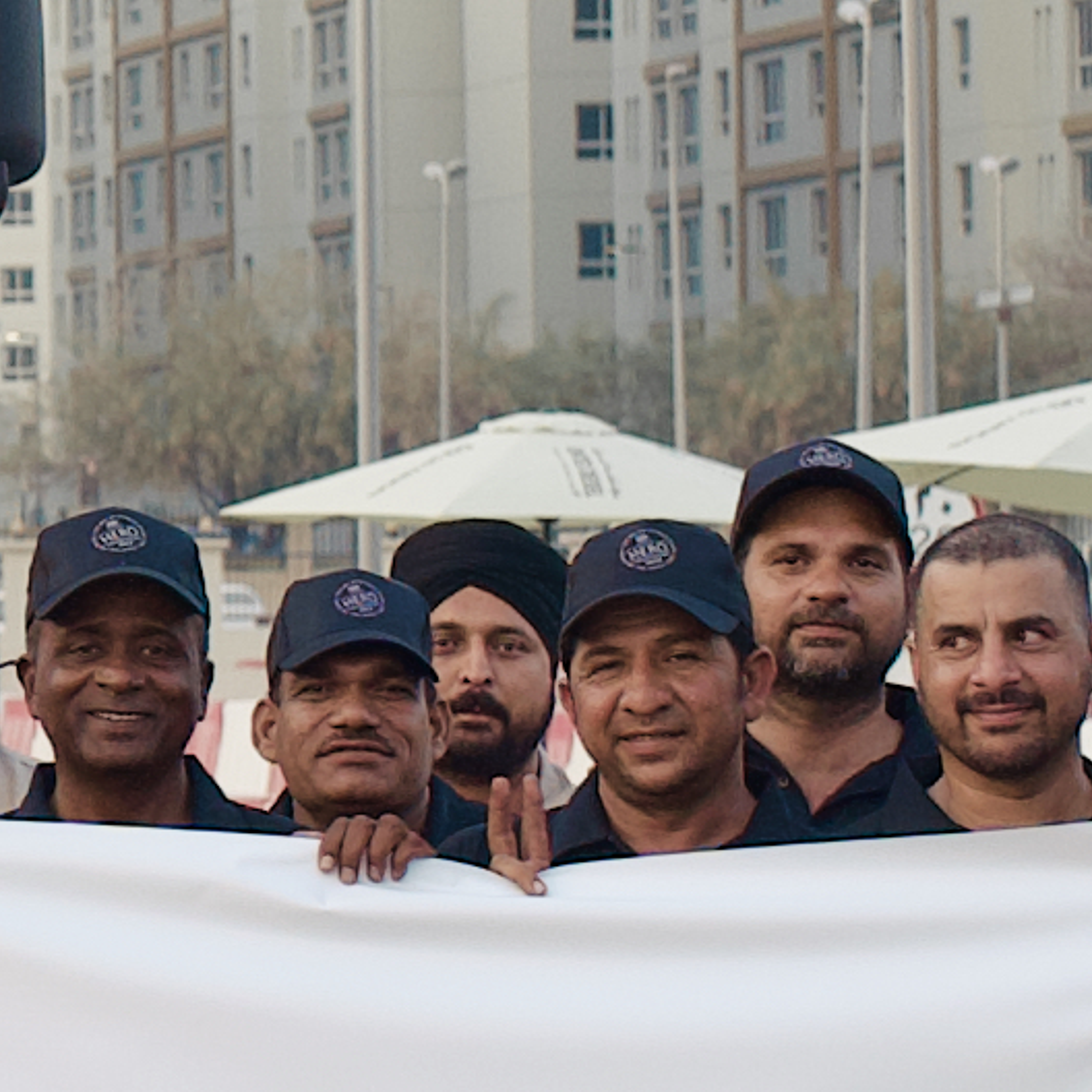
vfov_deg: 5.2
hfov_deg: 5.0
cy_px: -143
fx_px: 12063
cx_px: -1967
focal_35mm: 338
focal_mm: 35
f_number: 3.5
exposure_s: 1/200
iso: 500
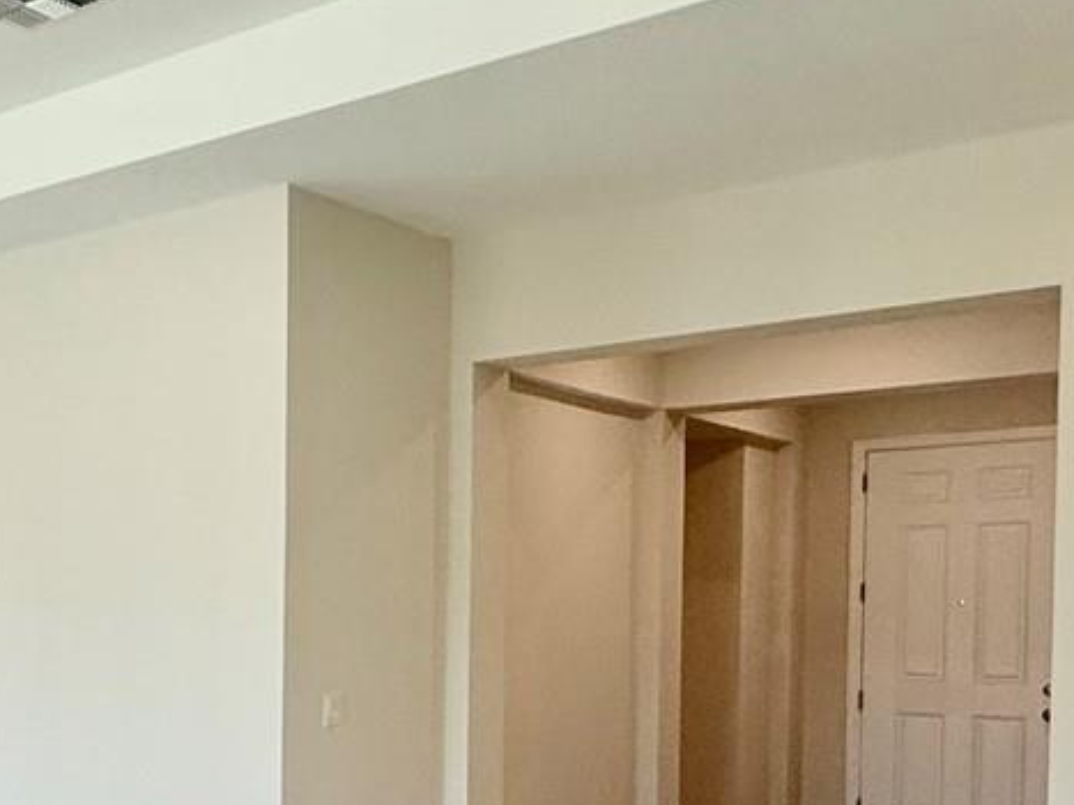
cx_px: -269
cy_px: 653
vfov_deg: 29.5
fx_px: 1489
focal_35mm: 48
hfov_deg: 31.8
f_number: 2.2
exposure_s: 1/120
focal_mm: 2.22
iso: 100
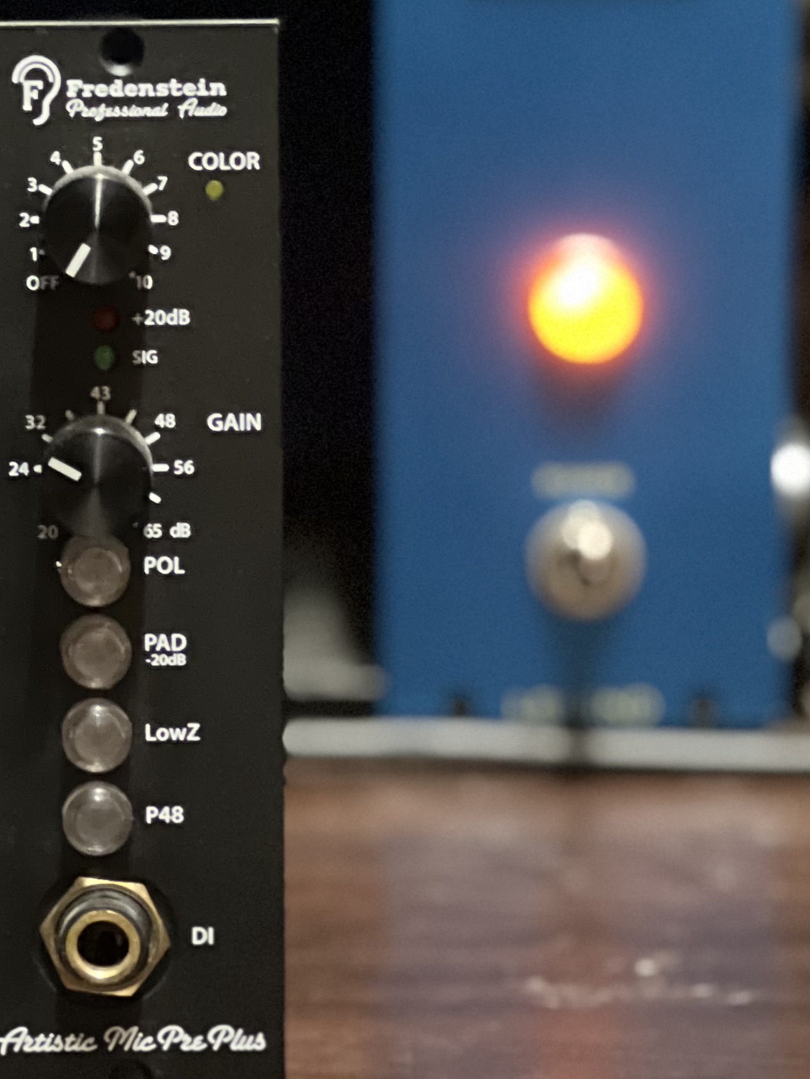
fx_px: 5521
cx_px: 118
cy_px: 754
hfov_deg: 8.4
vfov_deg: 11.2
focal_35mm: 177
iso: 1250
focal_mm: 9
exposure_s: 1/14
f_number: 2.8
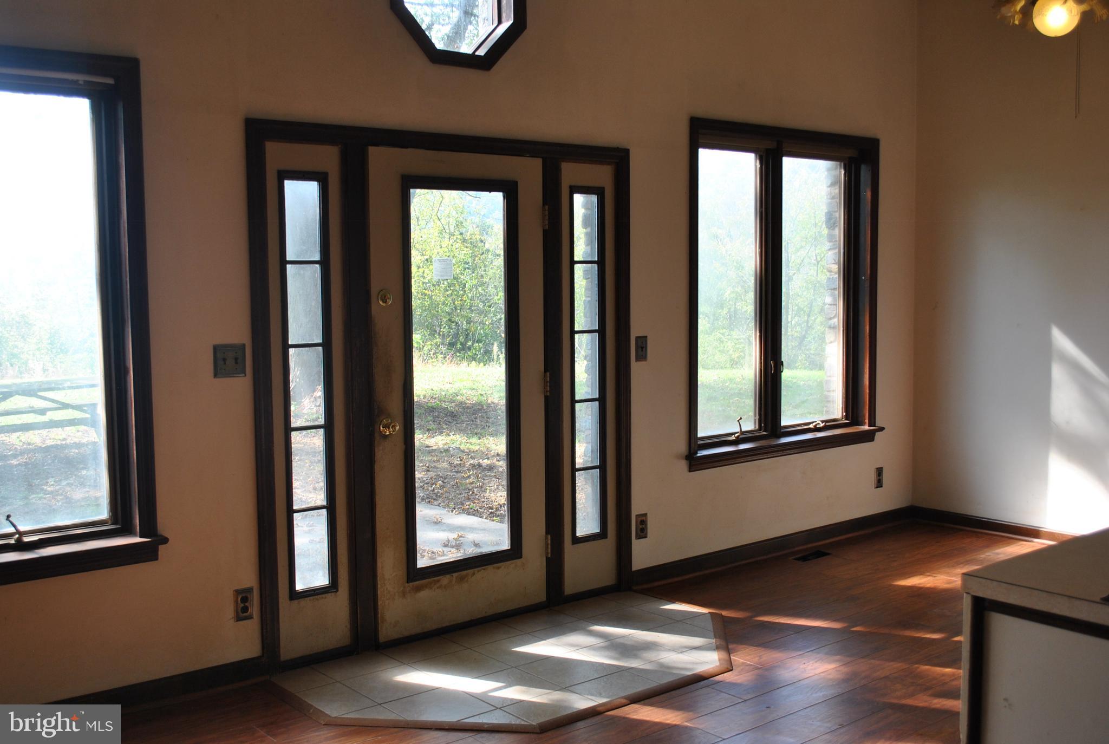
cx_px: 554
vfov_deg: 37.0
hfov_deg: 53.0
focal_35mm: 36
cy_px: 372
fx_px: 1111
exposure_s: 1/100
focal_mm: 24
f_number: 5
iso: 200
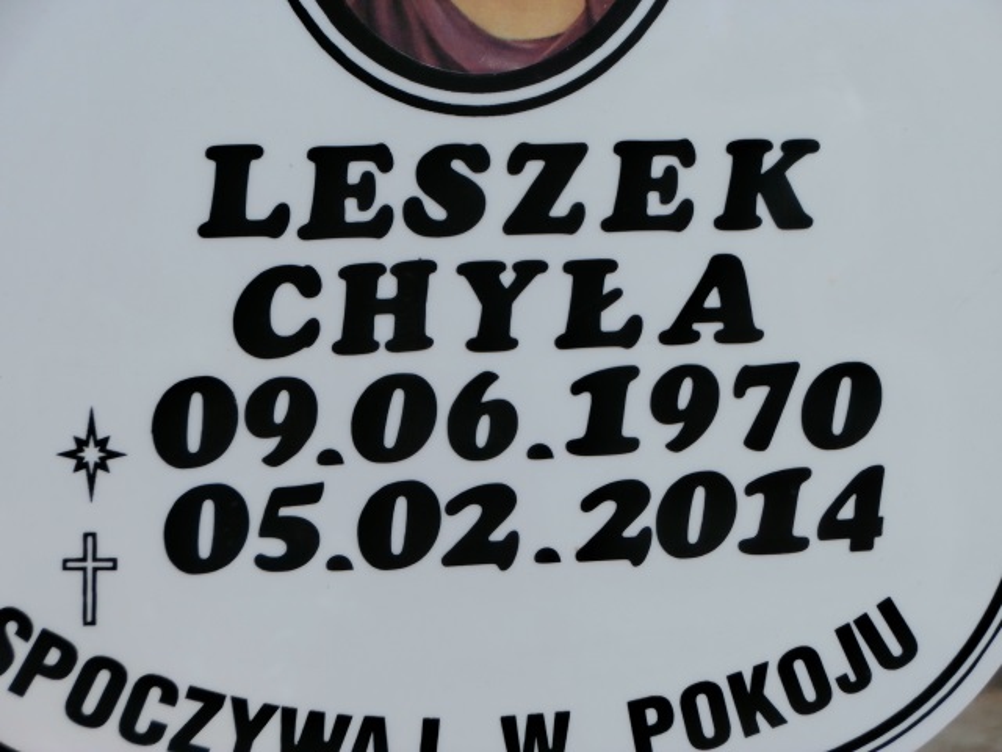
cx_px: 501
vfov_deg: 17.2
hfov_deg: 22.8
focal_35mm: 86
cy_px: 376
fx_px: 2489
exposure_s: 1/200
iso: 100
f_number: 5
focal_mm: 15.16
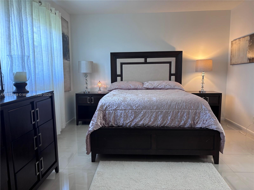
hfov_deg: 67.3
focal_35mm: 26
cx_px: 127
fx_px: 191
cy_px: 95
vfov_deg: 53.1
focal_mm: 5.96
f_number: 1.6
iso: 100
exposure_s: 1/60
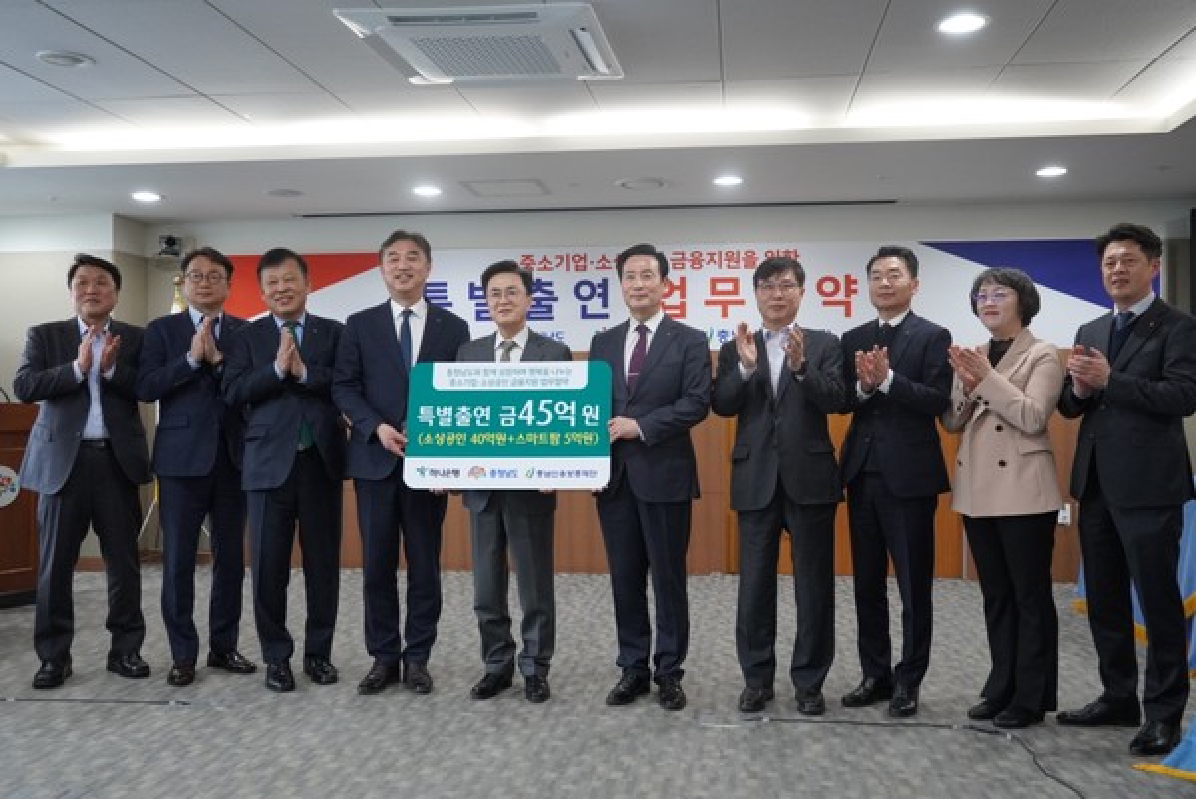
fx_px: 1097
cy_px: 400
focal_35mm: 33
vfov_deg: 40.0
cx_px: 598
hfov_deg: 57.2
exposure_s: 1/161
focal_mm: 22
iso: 2000
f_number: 4
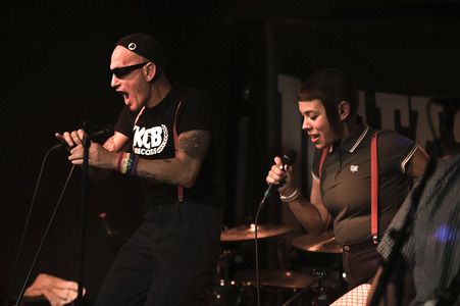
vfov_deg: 18.2
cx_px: 230
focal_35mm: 75
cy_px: 153
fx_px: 958
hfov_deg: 27.0
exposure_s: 1/320
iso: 6400
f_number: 2.8
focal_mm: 75
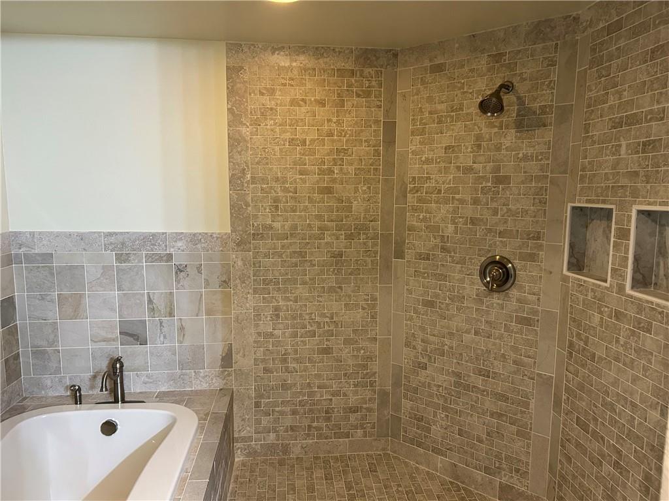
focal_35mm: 26
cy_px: 250
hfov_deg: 67.3
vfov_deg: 53.1
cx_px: 334
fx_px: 502
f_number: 1.5
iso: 320
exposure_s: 1/60
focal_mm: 5.7
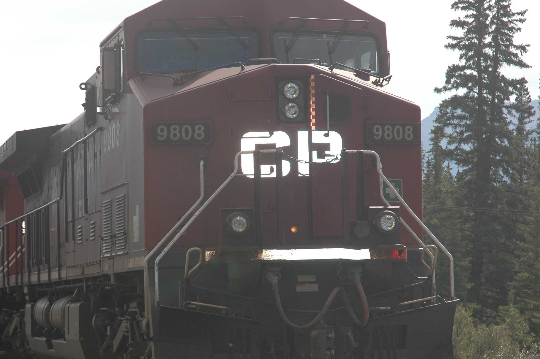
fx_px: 1903
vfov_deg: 10.8
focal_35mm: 127
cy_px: 207
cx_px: 242
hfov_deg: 16.1
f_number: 6.3
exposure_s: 1/500
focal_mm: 62
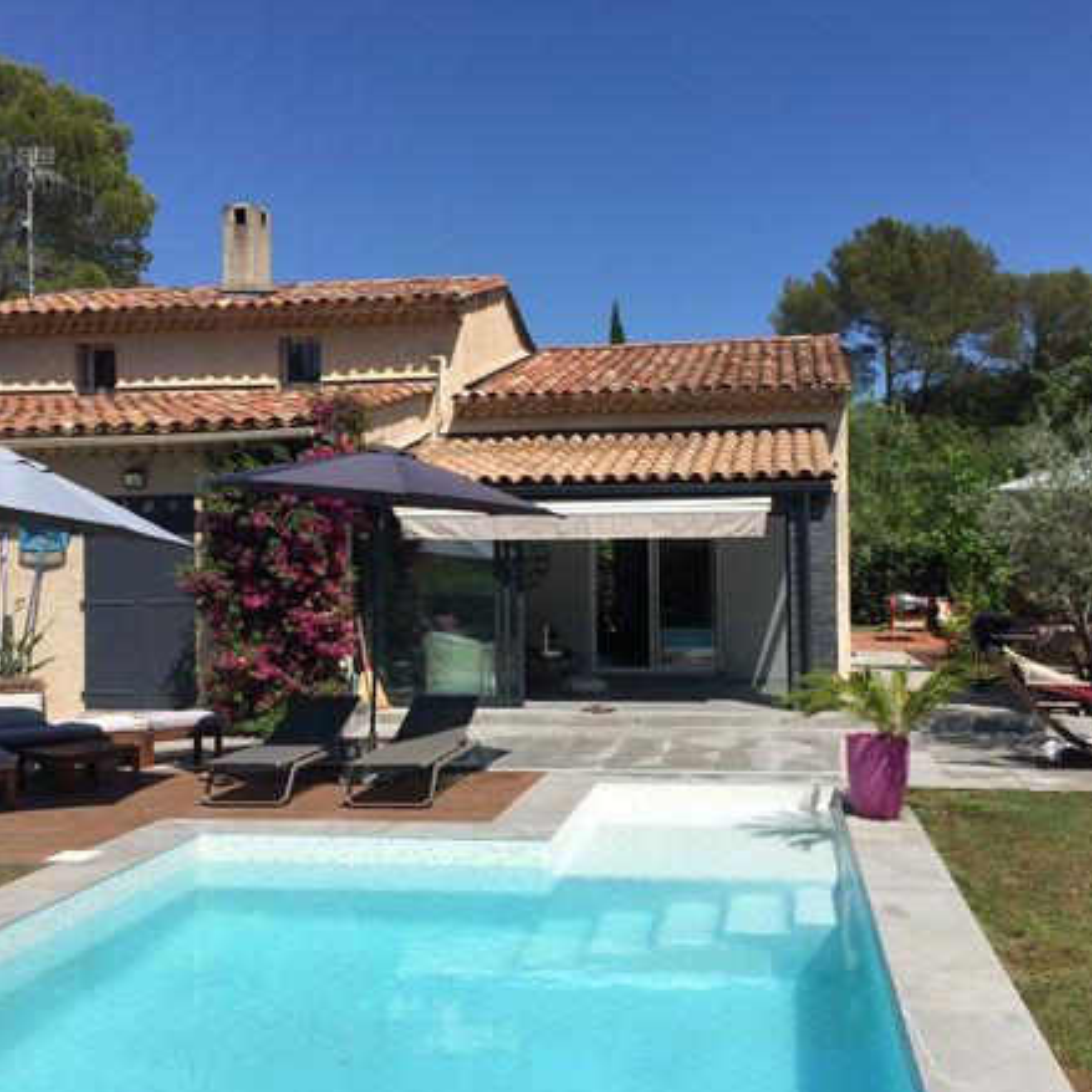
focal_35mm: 35
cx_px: 582
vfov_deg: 47.2
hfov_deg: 47.2
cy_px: 555
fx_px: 1249
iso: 32
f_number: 2.2
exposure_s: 1/2825
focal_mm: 4.15
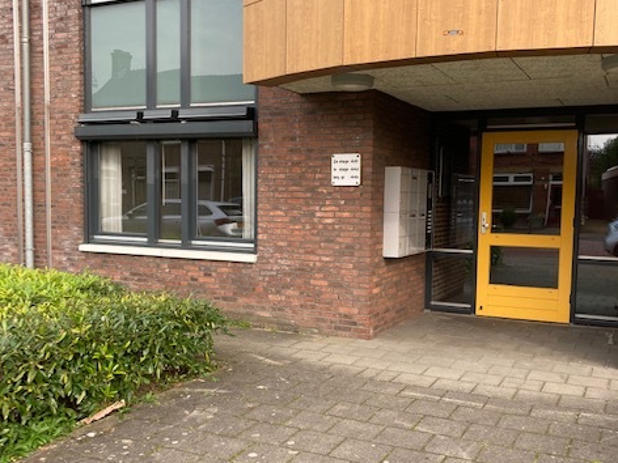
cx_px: 308
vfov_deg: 37.7
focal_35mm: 38
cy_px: 259
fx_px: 678
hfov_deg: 49.0
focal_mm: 3.99
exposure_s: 1/245
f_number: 1.8
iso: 20
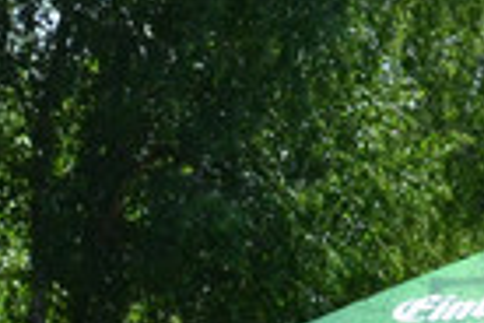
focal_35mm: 200
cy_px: 376
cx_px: -154
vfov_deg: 6.8
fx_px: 2689
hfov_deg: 10.1
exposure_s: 1/250
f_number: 10
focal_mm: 18
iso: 400
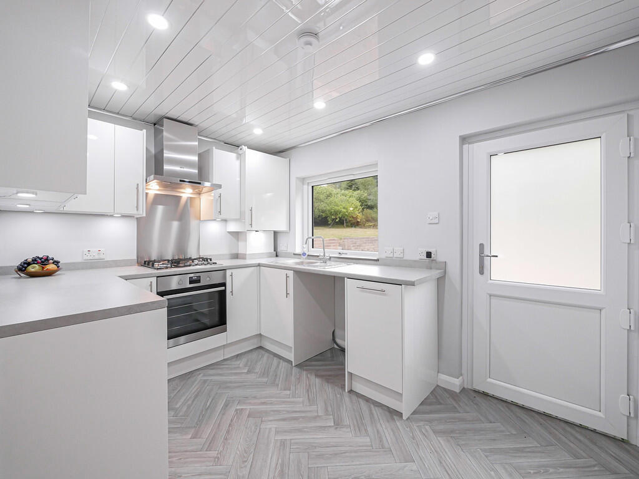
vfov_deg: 85.7
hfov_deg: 102.1
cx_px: 320
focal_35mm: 14
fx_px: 258
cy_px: 240
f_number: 4
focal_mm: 7
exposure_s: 1/60
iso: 640
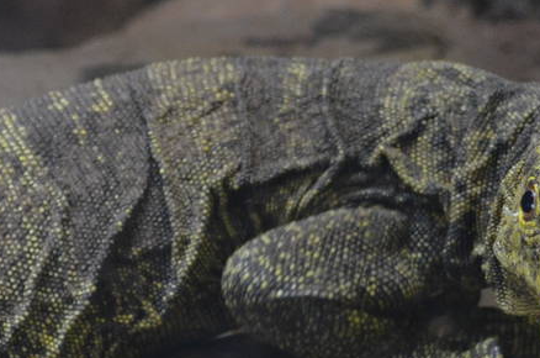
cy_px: 317
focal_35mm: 192
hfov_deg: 10.7
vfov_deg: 7.1
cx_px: 378
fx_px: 2871
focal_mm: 35
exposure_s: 1/30
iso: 1400
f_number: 5
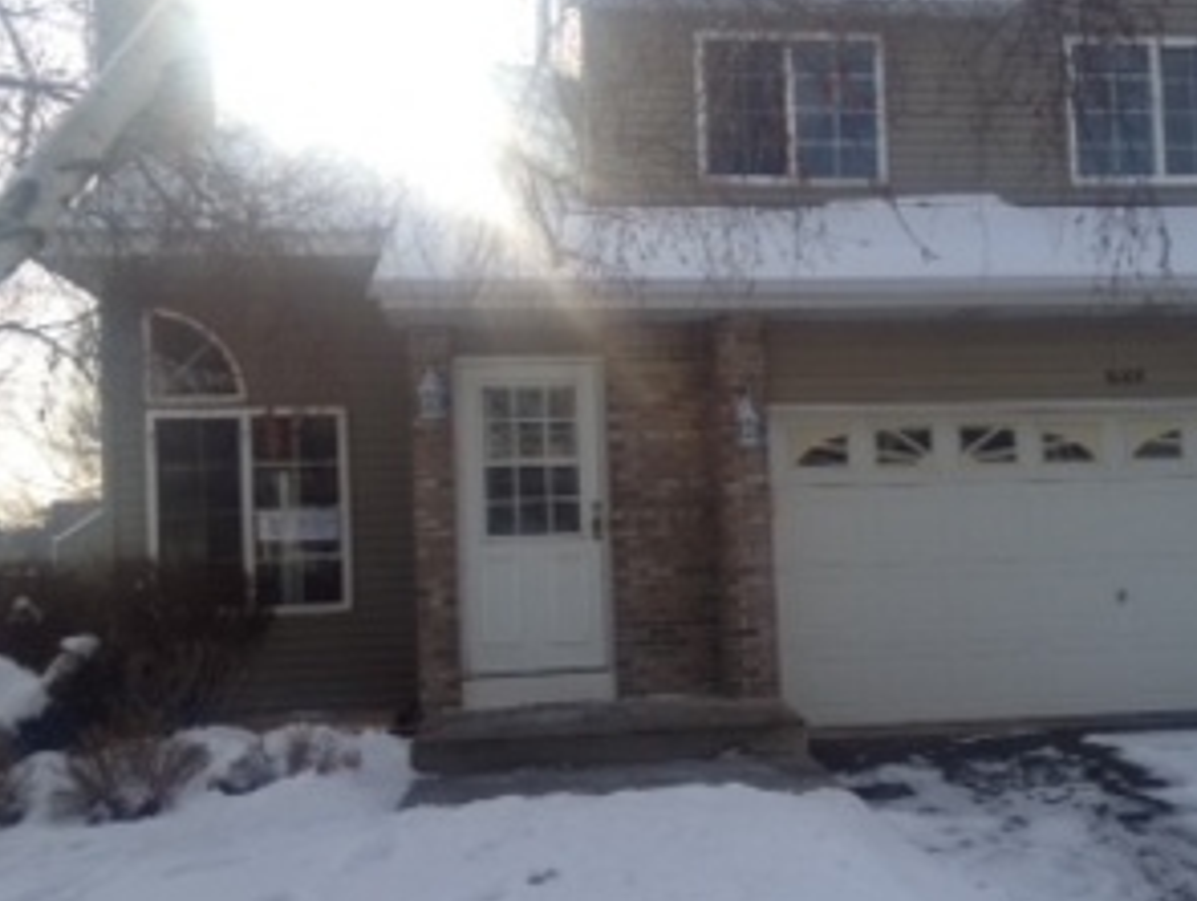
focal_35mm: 41
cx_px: 694
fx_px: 1419
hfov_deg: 45.6
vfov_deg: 35.2
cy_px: 479
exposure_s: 1/1453
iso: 50
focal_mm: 4.28
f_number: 2.4
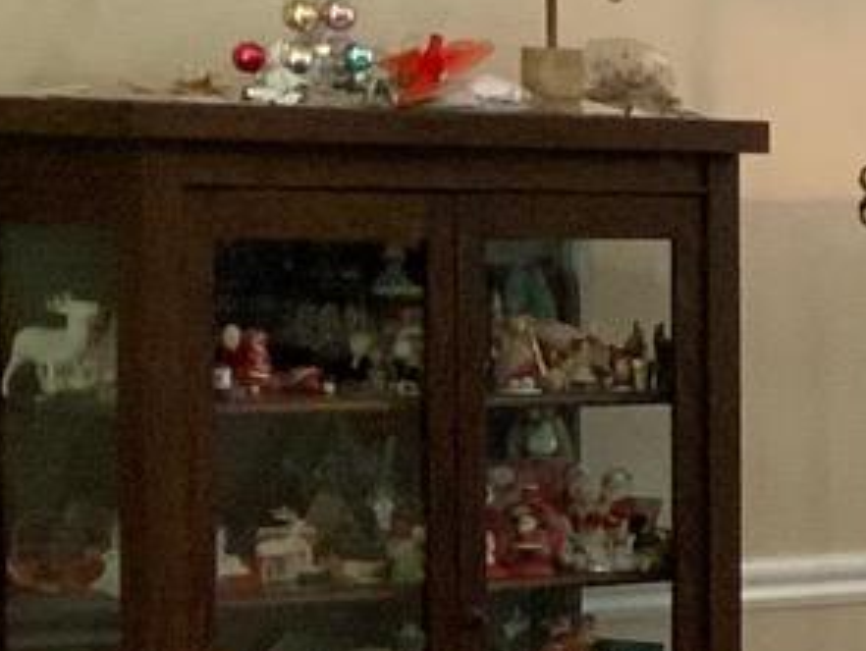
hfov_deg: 8.2
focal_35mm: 202
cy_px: 648
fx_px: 5058
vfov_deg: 7.3
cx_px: 2686
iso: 100
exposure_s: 1/60
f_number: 1.8
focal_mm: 3
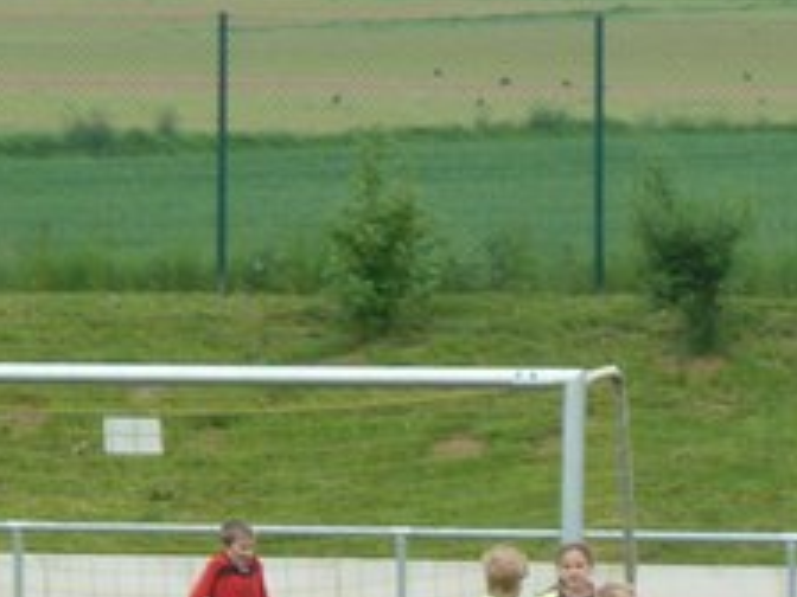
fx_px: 11351
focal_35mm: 493
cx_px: 484
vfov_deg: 3.0
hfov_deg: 4.0
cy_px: 620
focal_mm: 25.9
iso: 80
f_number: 4.5
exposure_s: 1/125
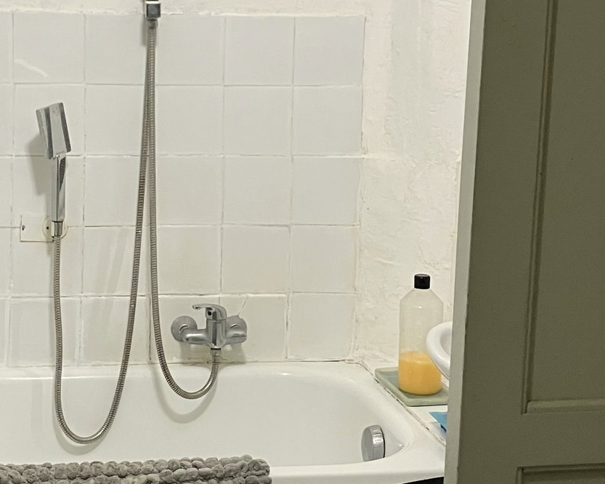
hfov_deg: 26.7
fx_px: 1253
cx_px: 143
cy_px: 184
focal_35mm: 70
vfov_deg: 21.8
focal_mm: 3.99
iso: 200
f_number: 1.8
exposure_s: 1/60
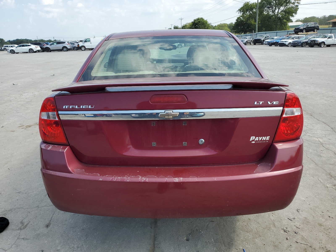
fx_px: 252
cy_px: 126
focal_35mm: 26
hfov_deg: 67.3
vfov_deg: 53.1
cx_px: 168
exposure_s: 1/1667
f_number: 1.5
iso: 50
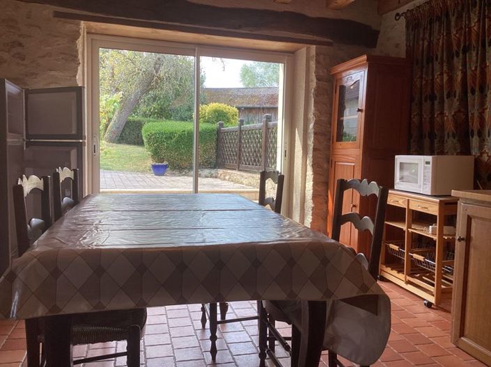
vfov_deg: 45.4
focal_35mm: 31
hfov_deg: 58.4
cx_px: 246
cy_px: 184
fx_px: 439
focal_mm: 3.3
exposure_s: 1/100
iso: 40
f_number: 2.4
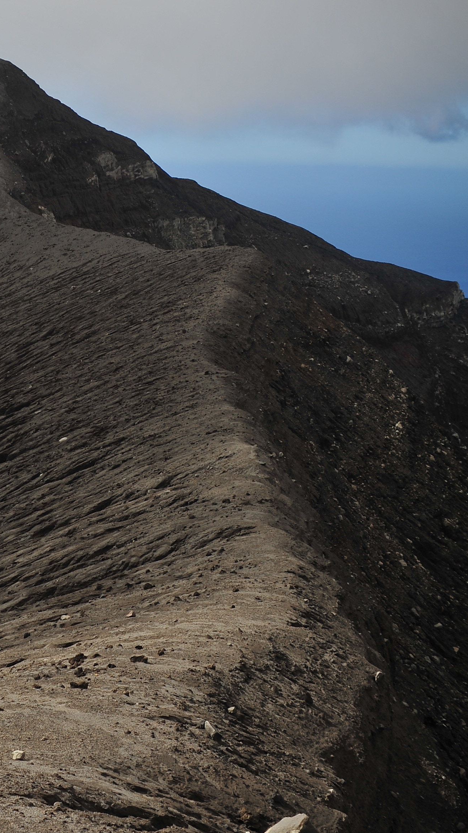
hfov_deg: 17.4
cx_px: -34
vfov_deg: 31.4
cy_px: 366
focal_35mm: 67
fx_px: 1479
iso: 200
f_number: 3.2
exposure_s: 1/4000
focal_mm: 35
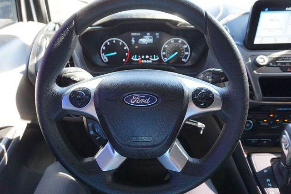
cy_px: 97
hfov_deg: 73.8
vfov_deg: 53.1
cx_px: 146
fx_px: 194
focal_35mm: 24
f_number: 4
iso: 500
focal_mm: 16
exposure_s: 1/60
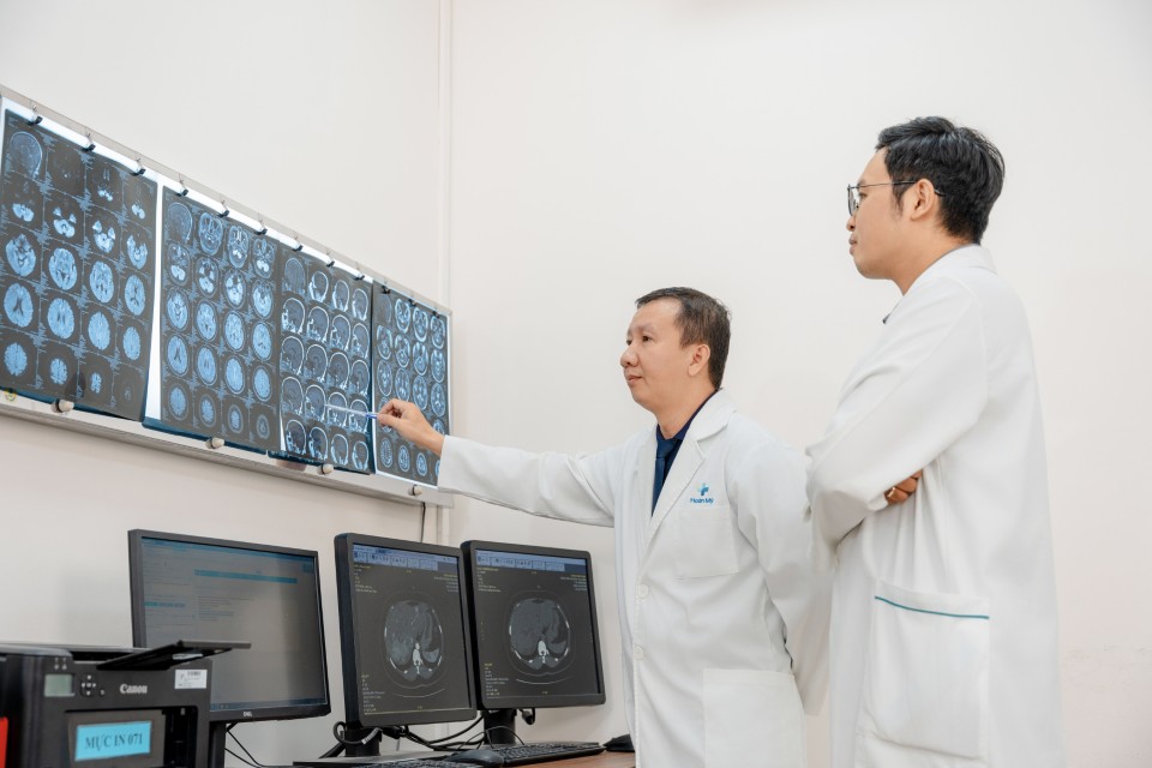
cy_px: 384
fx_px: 1347
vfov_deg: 31.8
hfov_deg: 46.3
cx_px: 576
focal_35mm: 42
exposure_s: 1/125
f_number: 3.5
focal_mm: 42.1
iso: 400
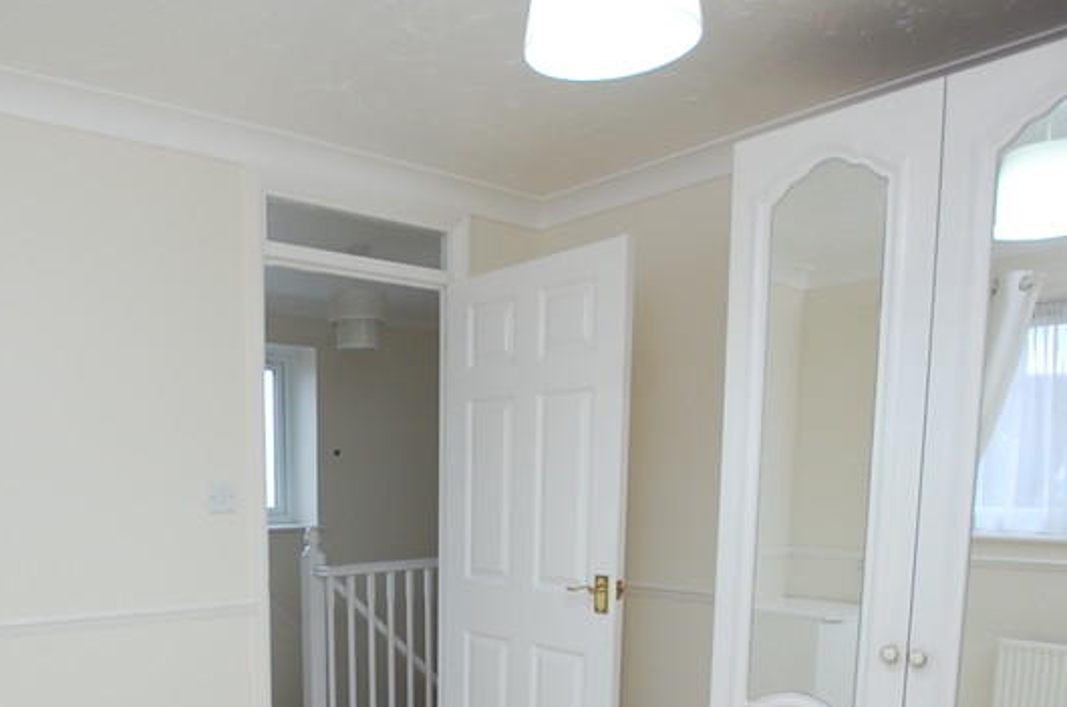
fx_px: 858
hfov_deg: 62.0
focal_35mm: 29
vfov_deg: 41.7
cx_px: 342
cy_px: 615
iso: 400
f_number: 4
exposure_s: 1/60
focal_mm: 10
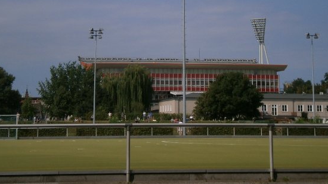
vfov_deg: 11.2
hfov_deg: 20.0
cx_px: 161
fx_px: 930
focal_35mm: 107
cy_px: 15
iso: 80
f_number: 3.9
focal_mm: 10.7
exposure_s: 1/2000
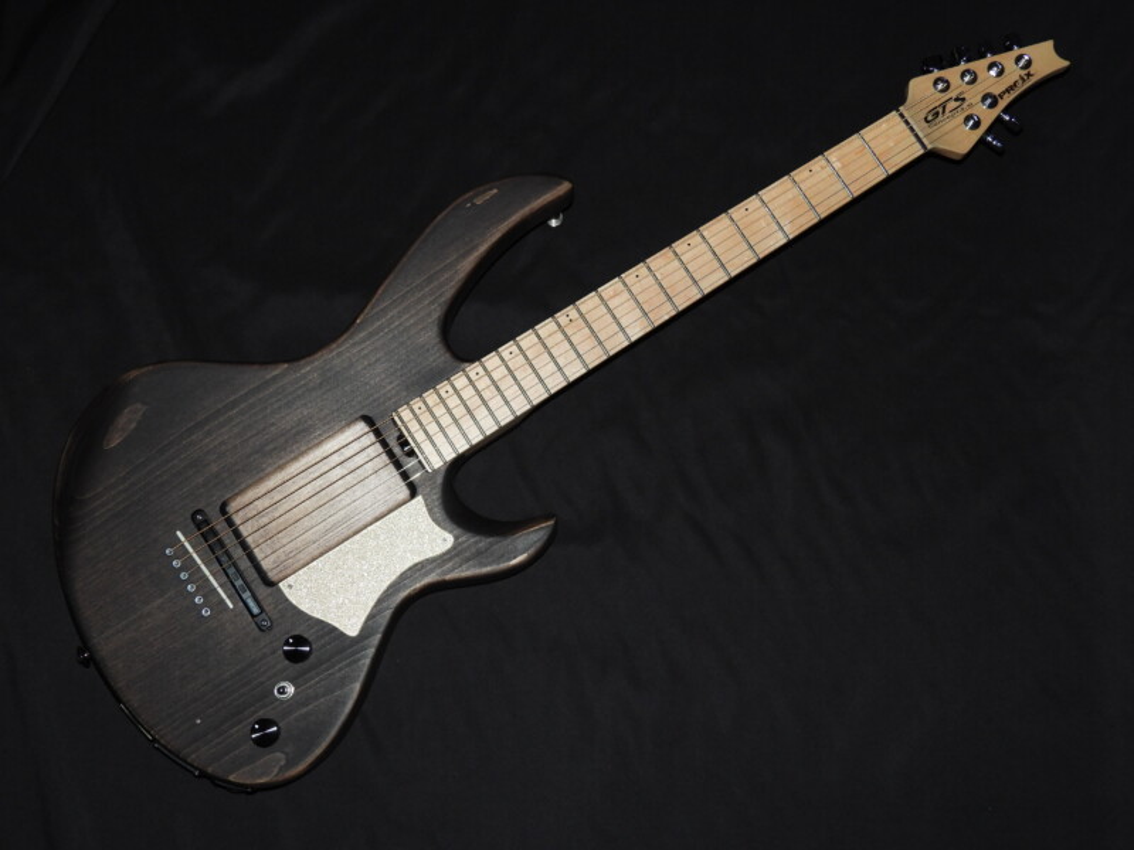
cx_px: 567
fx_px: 1540
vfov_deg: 30.9
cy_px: 425
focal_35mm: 47
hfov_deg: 40.4
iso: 200
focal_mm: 8.4
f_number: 3.2
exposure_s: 1/30
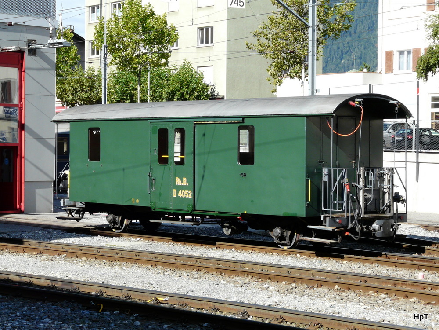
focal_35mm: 89
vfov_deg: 16.6
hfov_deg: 22.0
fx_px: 1129
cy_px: 165
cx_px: 220
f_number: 5.6
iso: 100
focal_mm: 14.7
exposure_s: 1/250
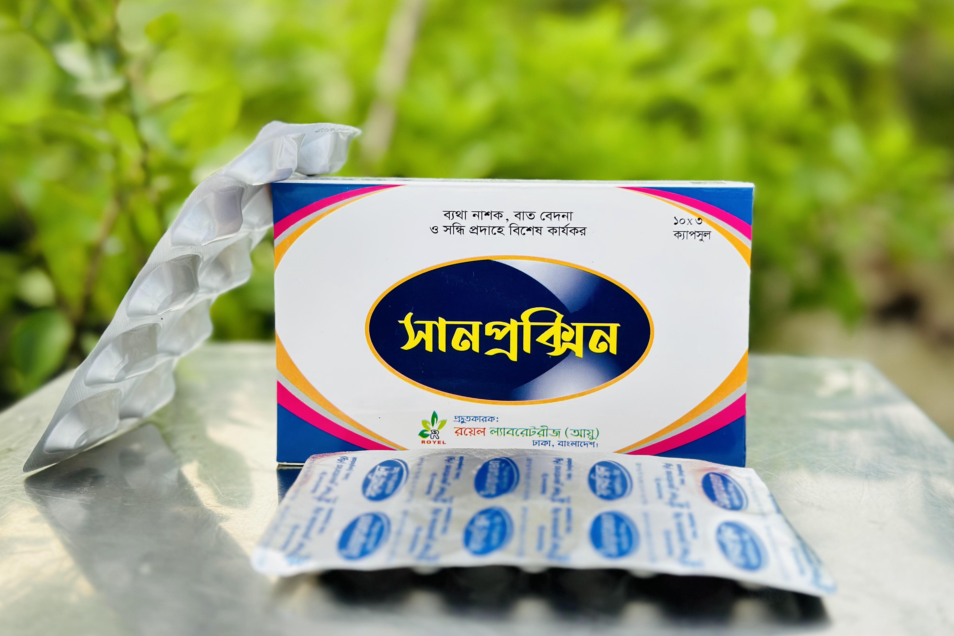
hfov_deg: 39.6
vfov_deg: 27.0
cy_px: 318
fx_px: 1325
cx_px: 477
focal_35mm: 50
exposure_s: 1/404
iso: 80
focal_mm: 6.86
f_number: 1.78
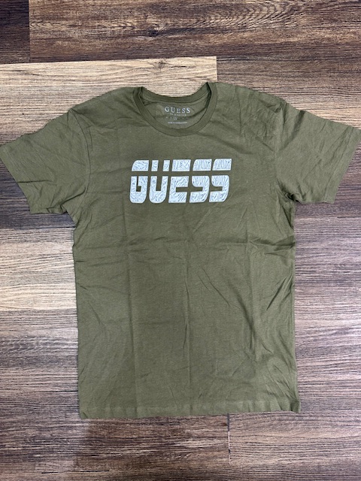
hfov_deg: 56.8
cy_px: 240
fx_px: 334
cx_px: 180
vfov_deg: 71.6
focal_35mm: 24
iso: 250
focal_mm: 6.86
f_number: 1.78
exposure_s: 1/50
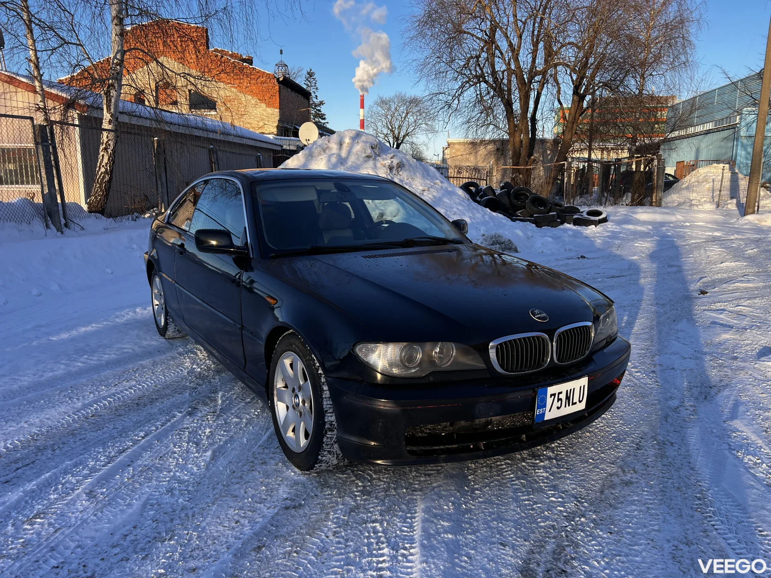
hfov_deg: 67.3
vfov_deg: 53.1
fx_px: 579
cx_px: 386
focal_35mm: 26
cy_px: 289
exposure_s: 1/949
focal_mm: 5.7
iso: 50
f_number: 1.5
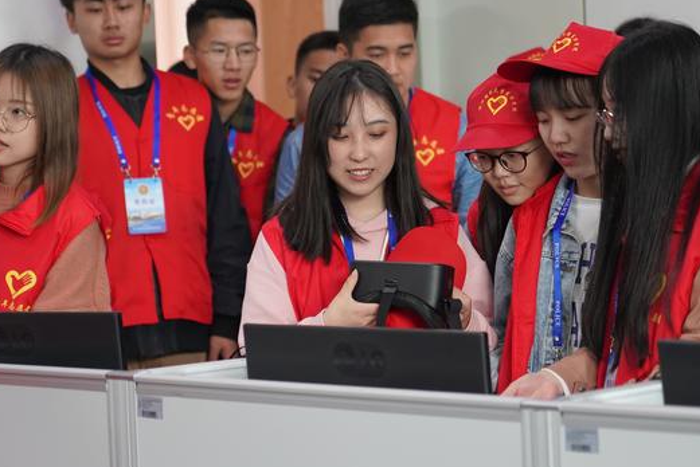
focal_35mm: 145
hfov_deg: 14.1
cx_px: 423
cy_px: 315
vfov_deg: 9.5
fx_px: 2821
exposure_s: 1/160
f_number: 4
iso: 2000
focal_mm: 105
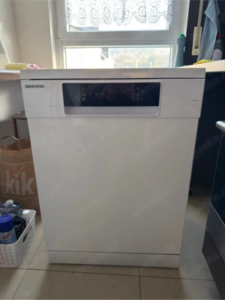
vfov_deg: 71.6
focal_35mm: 24
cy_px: 150
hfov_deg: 56.8
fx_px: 208
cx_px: 112
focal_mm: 6.76
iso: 250
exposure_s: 1/60
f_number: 1.78
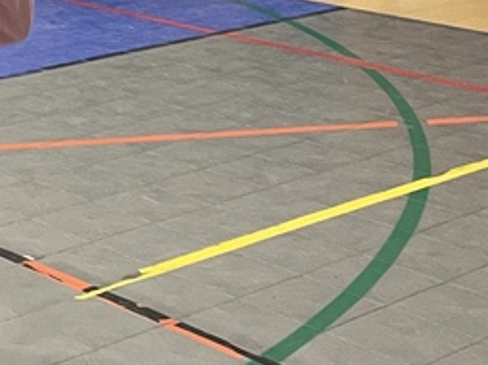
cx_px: -136
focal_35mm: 105
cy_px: 48
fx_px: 1479
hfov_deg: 17.6
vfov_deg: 14.0
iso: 250
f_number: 1.6
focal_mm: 4.2
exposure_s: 1/60
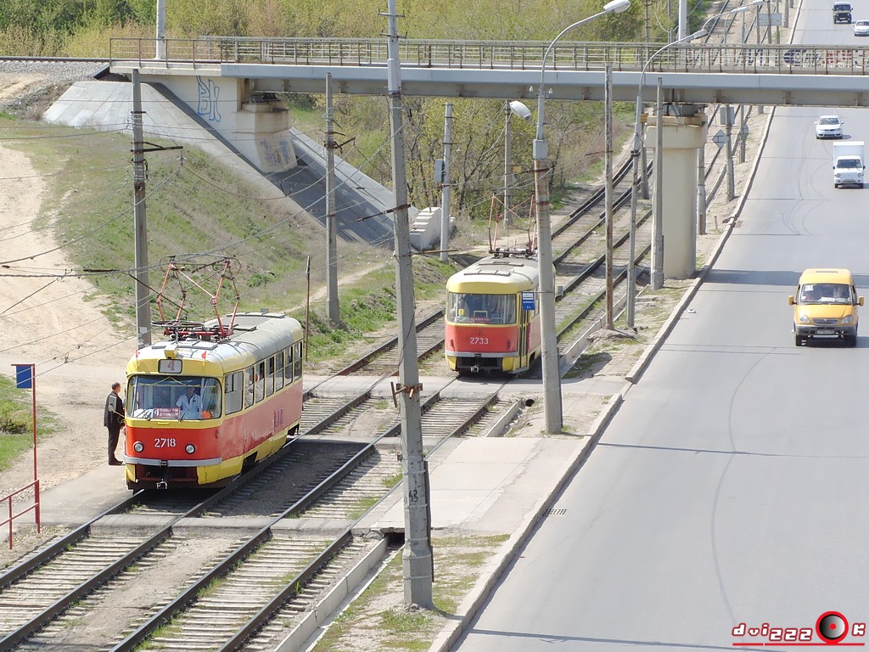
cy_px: 326
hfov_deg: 18.7
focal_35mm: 105
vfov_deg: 14.1
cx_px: 434
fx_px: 2636
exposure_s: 1/500
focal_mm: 23.3
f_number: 6.1
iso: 80
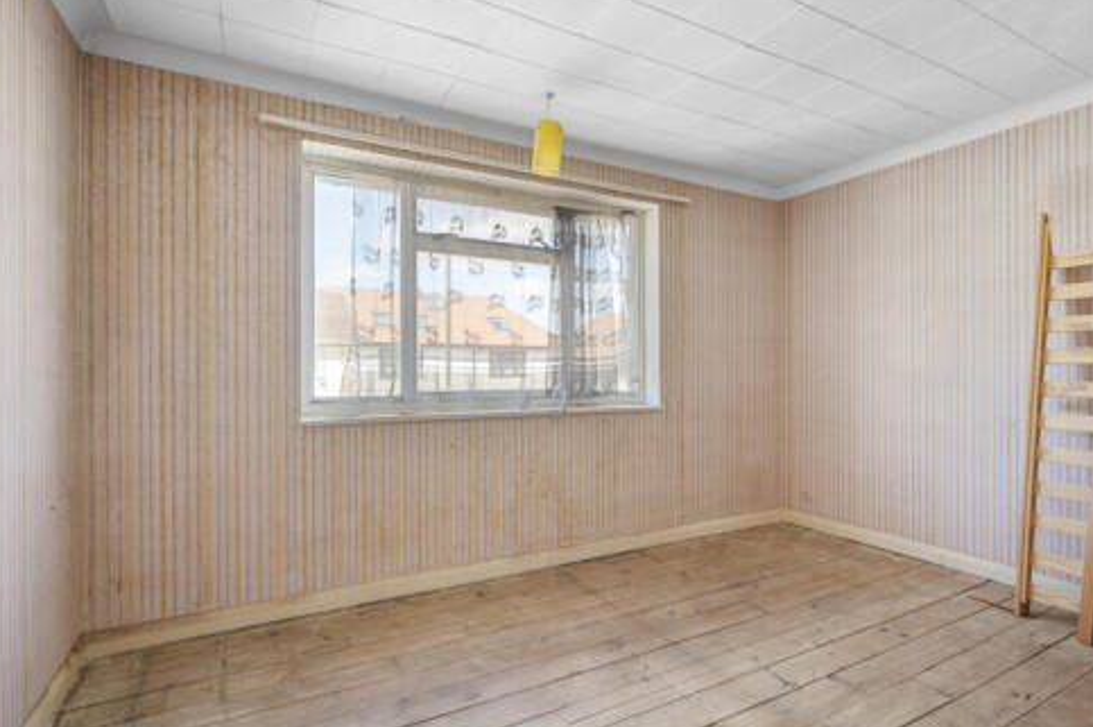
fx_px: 576
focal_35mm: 19
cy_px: 369
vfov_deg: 64.4
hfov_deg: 86.6
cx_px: 613
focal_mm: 14
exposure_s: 1.3
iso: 200
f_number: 16
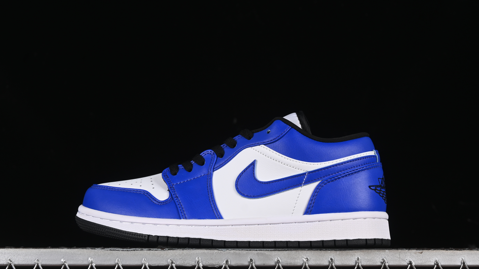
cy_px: 149
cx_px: 239
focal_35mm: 79
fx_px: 1003
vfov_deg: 15.3
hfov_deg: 26.9
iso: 160
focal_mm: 50
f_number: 8
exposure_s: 1/80
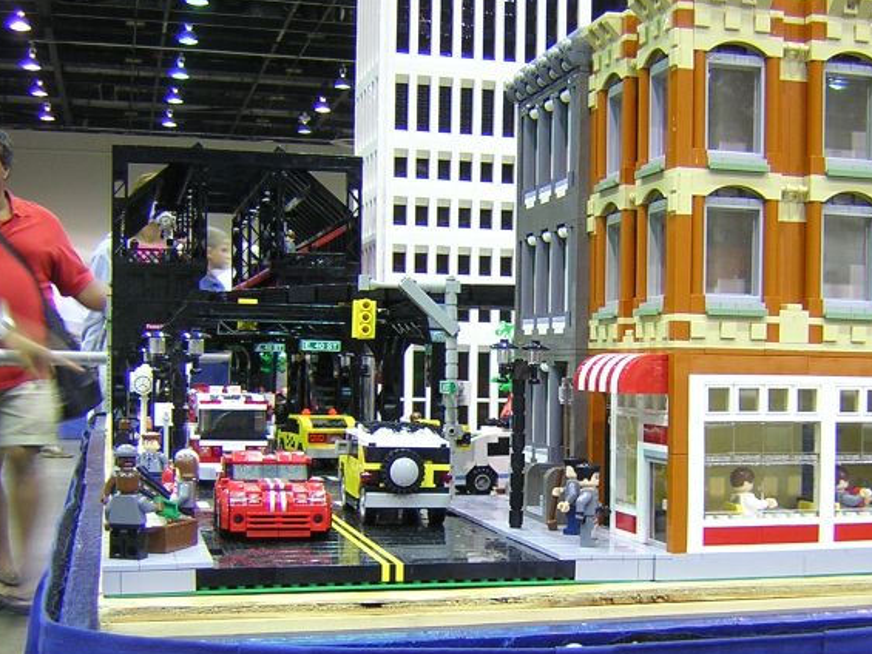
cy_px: 373
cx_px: 557
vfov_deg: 28.5
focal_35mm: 51
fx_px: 1285
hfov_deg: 37.2
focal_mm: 4.7
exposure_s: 1/3.5
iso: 132
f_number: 2.6
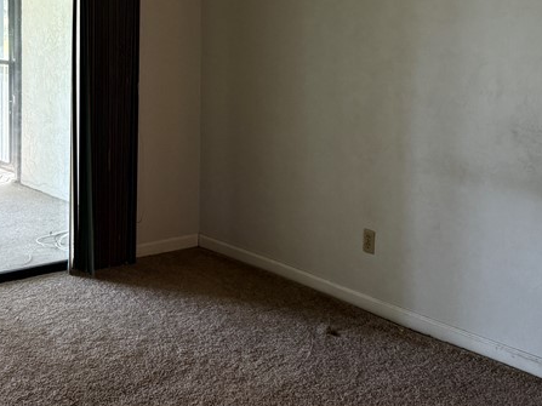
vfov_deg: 25.9
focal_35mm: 55
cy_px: 56
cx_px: 198
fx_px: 861
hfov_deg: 34.7
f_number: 1.78
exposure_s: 1/60
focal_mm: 6.76
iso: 250
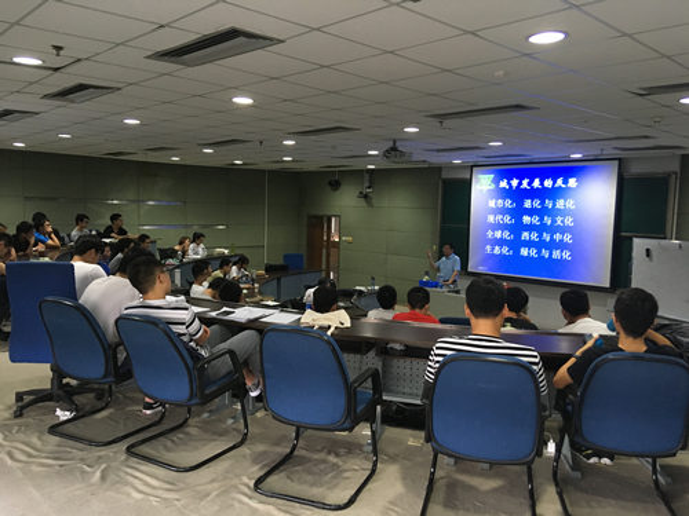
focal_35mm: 29
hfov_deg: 61.7
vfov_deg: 48.2
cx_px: 344
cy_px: 258
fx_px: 577
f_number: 2.2
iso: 200
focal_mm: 4.15
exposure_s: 1/33
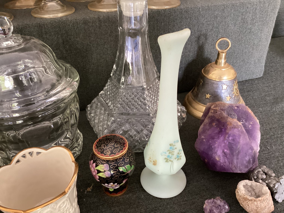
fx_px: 254
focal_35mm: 31
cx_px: 142
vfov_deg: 45.4
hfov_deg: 58.3
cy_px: 106
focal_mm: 3.3
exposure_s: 1/30
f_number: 2.4
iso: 400
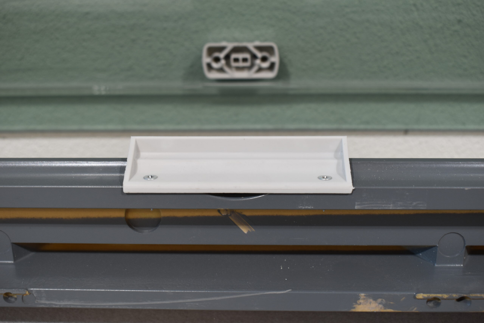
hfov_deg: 45.0
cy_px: 162
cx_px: 242
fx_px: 585
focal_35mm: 44
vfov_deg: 30.9
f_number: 6.3
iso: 400
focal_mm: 29
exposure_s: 1/60
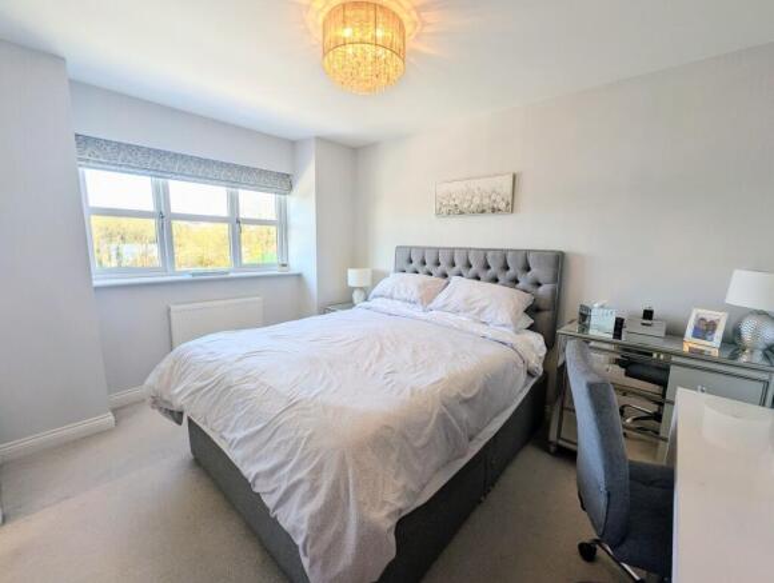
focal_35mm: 13
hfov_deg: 106.1
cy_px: 292
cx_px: 387
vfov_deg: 90.1
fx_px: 291
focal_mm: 1.95
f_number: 2.2
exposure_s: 1/100
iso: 36
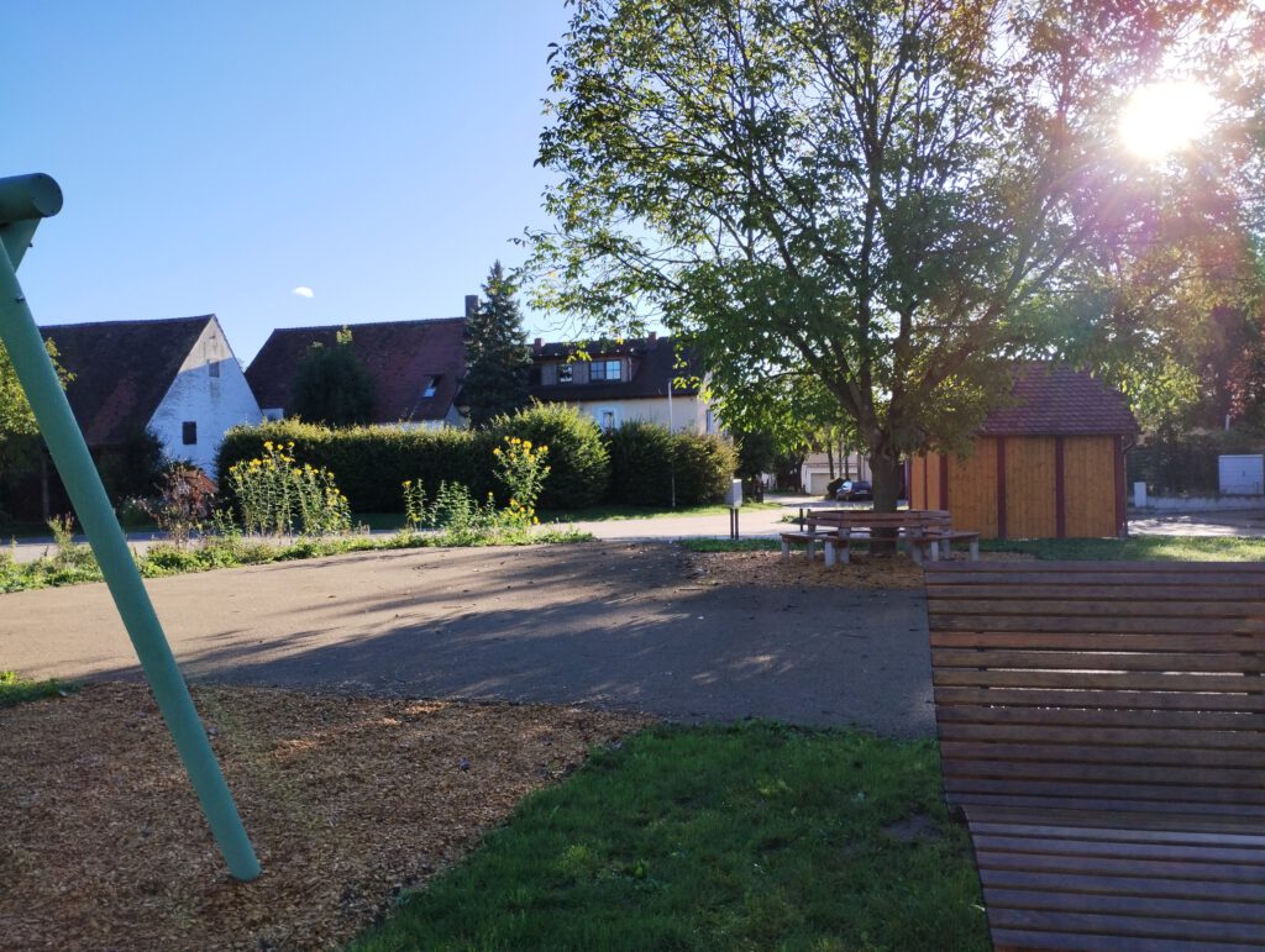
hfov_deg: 63.4
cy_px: 476
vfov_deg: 49.9
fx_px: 1025
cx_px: 632
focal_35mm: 28
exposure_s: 1/450
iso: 100
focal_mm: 4.27
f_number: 1.8
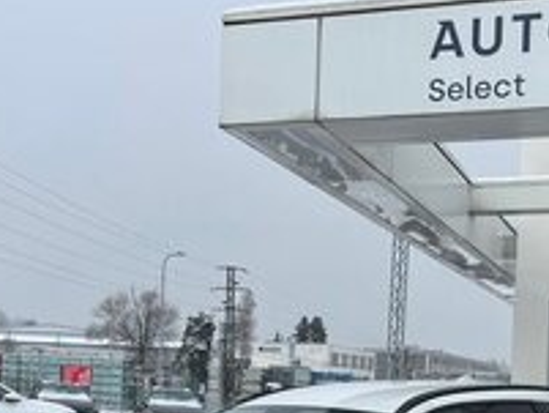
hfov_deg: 30.6
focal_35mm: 63
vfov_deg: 22.6
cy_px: 388
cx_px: 322
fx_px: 1000
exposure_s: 1/2463
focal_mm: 5.1
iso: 50
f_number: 1.6
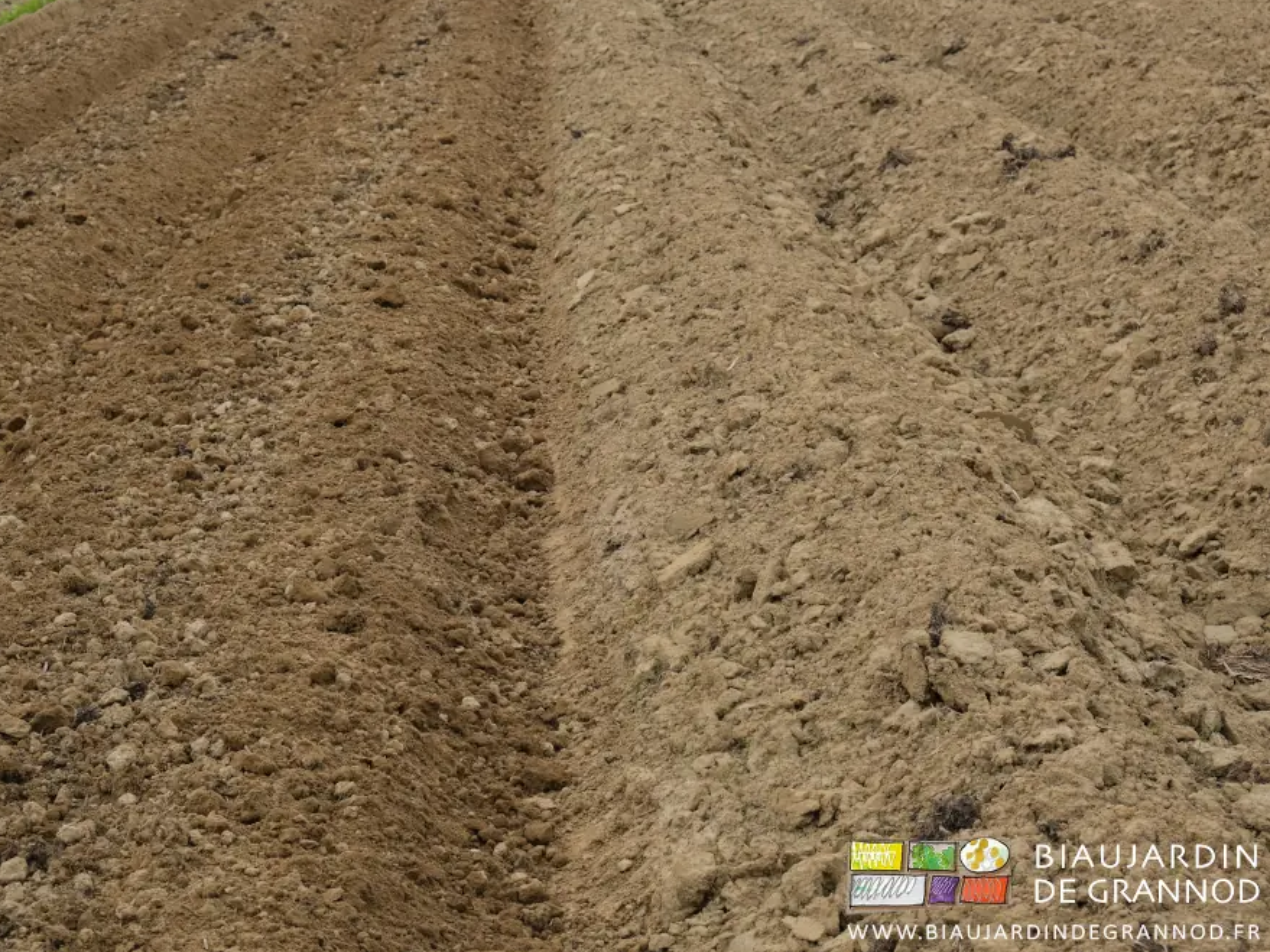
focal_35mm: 70
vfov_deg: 21.0
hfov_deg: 27.8
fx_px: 2568
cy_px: 473
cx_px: 549
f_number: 7.1
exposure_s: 1/240
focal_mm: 42.5
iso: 160
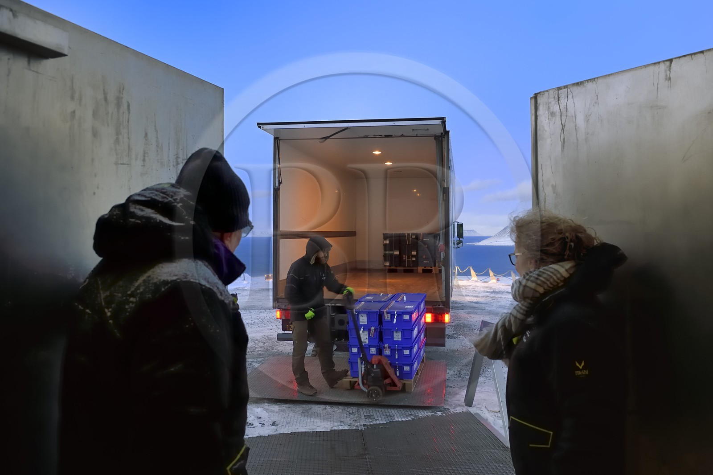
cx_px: 356
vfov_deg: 53.1
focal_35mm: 24
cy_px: 238
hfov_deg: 73.8
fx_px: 475
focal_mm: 24
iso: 1600
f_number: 5
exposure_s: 1/25
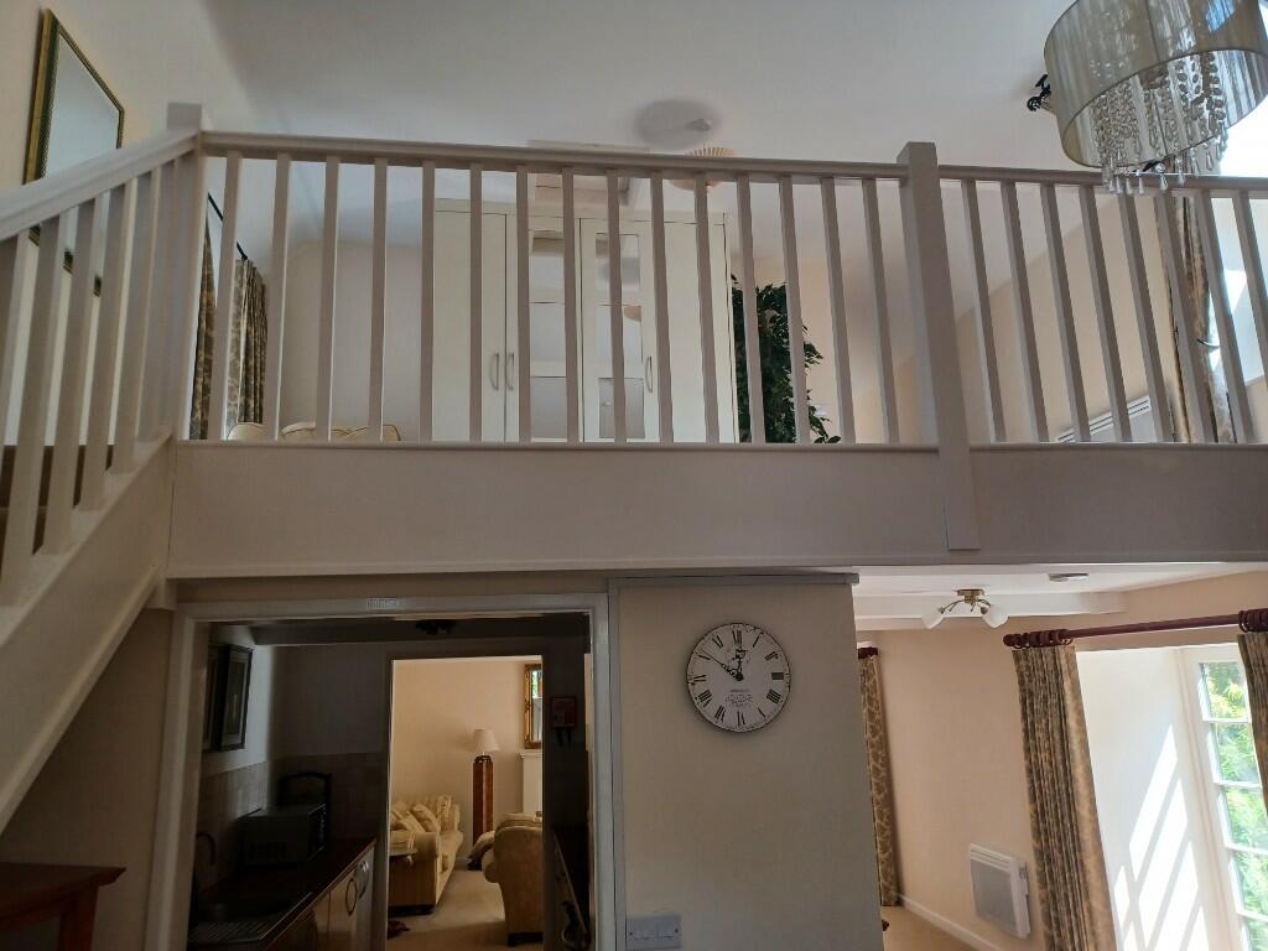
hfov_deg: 69.4
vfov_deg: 54.9
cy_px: 476
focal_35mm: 25
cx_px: 634
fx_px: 916
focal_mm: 4.6
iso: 100
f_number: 1.8
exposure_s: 1/50
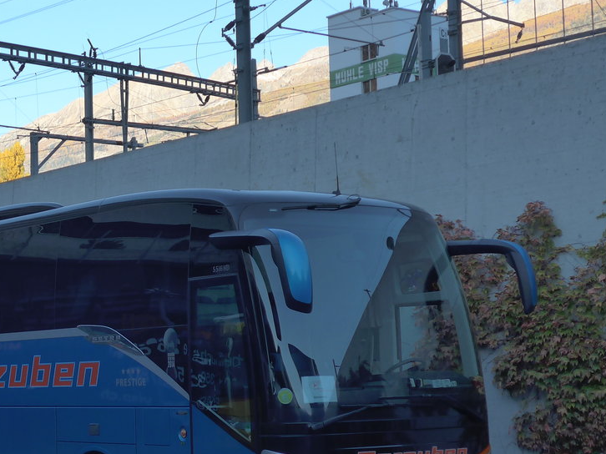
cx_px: 114
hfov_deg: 22.4
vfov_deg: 17.1
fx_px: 1505
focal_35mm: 86
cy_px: 277
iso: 160
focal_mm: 10.7
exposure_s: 1/400
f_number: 3.3
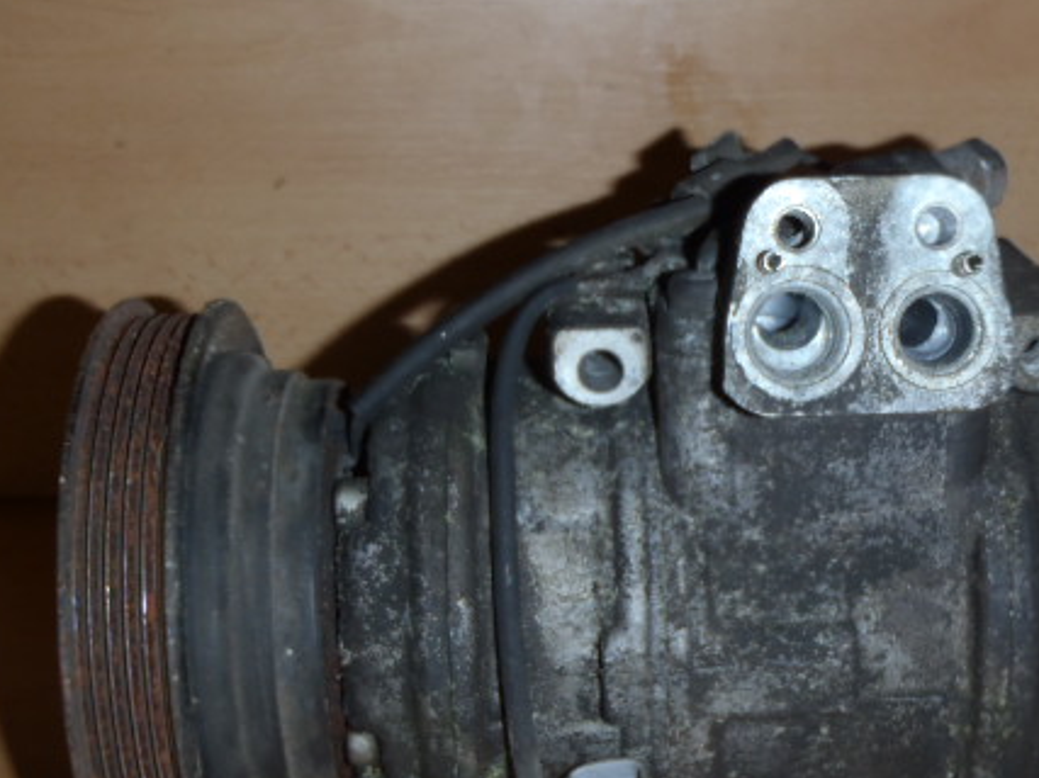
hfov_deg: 33.7
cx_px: 596
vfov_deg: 25.4
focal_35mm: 57
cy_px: 549
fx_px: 1710
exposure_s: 1/40
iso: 100
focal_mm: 6.83
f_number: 4.6
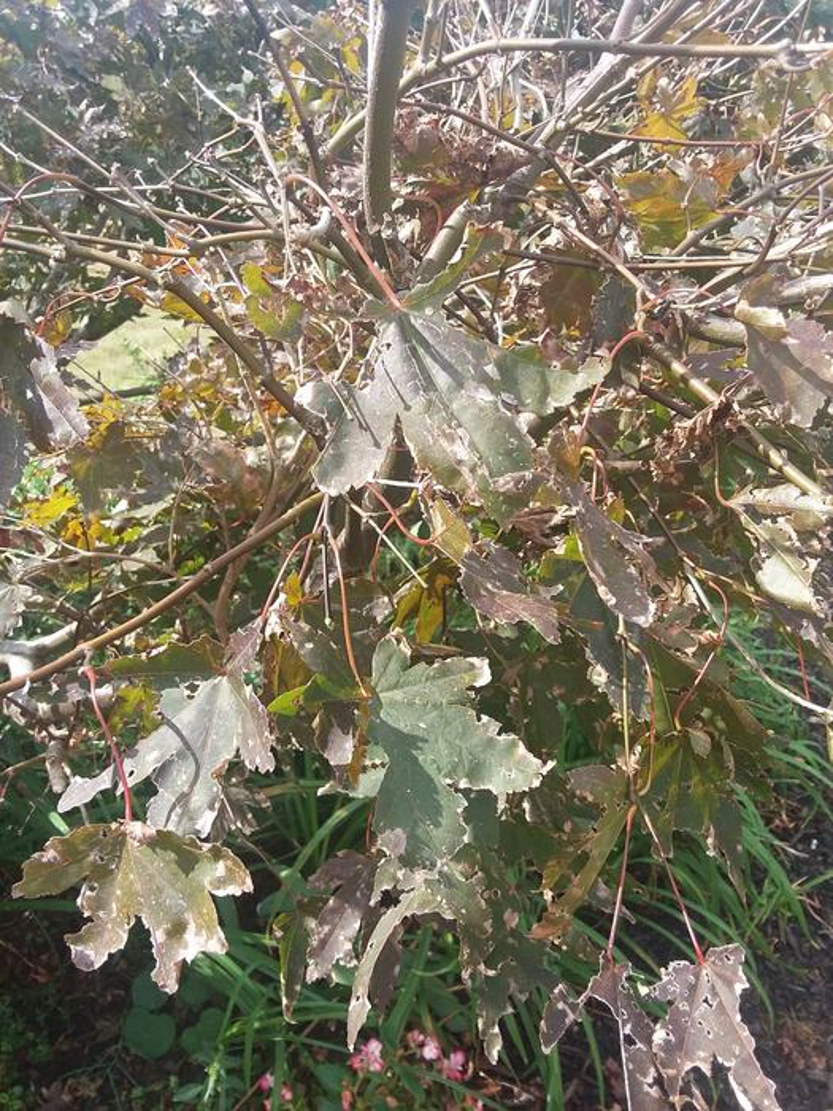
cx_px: 416
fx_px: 866
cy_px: 556
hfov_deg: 51.4
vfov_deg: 65.3
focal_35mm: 27
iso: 50
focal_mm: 2.91
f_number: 1.9
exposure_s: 1/549
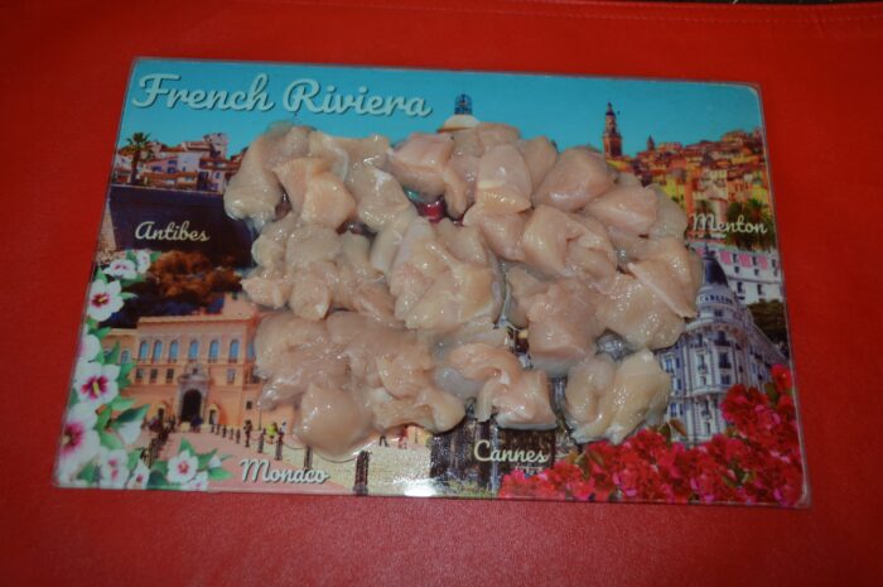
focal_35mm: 30
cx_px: 442
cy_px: 294
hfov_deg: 62.0
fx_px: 735
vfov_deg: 43.5
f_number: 3.8
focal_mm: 20
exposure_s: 1/60
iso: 400
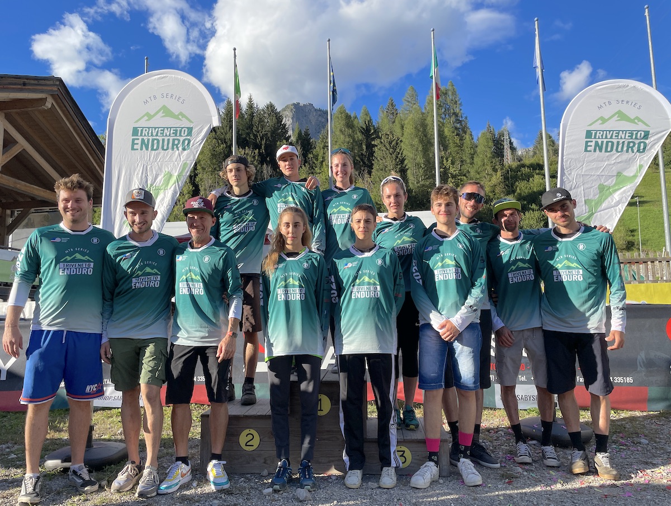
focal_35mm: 26
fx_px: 505
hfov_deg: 67.2
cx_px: 336
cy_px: 253
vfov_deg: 53.2
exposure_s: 1/1595
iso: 32
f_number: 1.6
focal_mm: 4.2
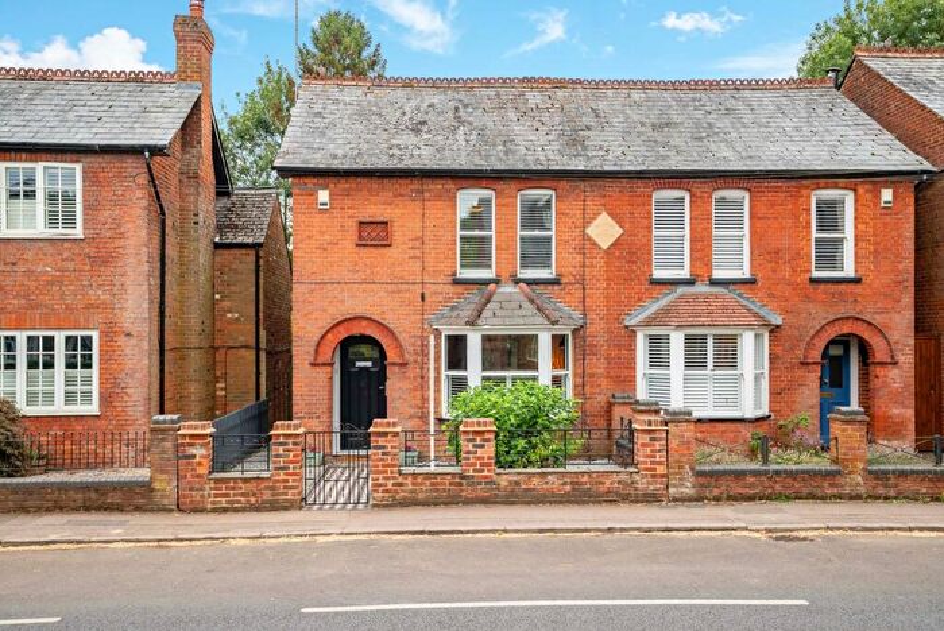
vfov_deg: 37.9
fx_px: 919
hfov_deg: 54.4
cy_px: 316
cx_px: 472
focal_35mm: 35
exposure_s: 1/60
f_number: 4
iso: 100
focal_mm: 35
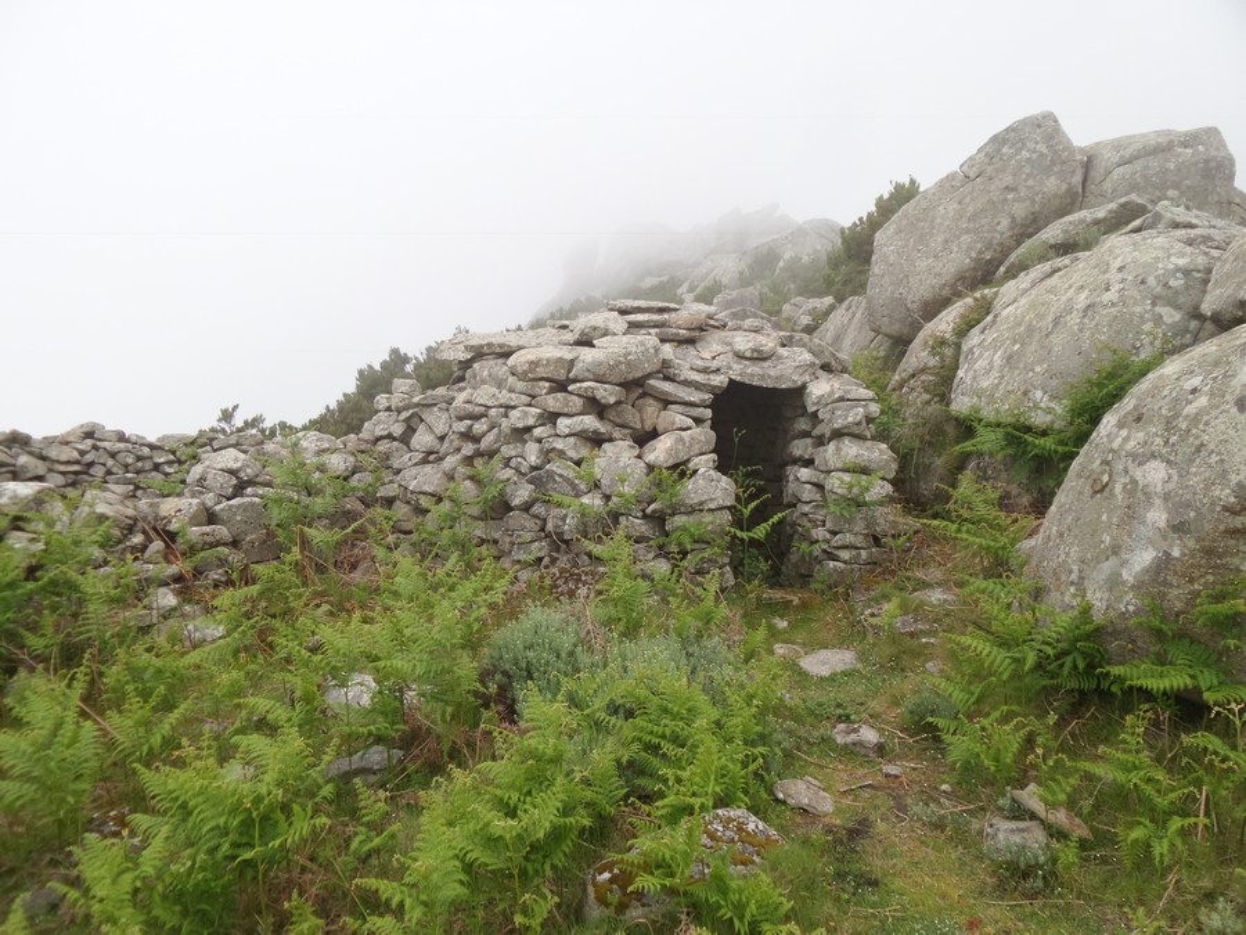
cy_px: 468
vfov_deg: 56.8
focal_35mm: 24
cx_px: 623
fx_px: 864
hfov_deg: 71.6
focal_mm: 4.4
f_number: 3.1
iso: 100
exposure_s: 1/350
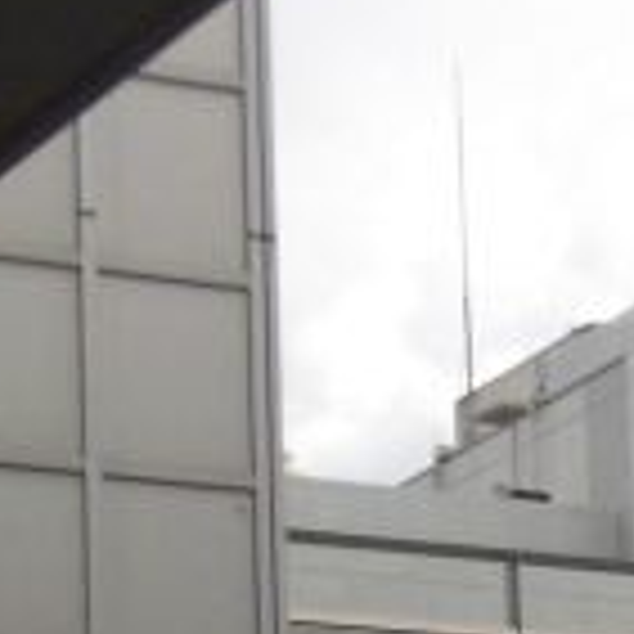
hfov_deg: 8.4
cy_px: 872
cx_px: 1003
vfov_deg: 8.4
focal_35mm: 204
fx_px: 4227
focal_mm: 9.16
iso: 100
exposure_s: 1/800
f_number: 4
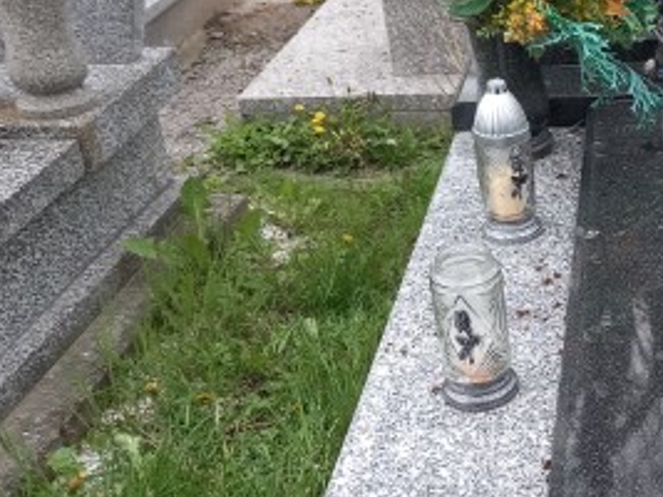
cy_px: 273
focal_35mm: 60
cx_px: 661
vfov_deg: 24.4
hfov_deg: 30.0
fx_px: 1149
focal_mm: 4.6
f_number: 2
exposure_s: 1/186
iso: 25
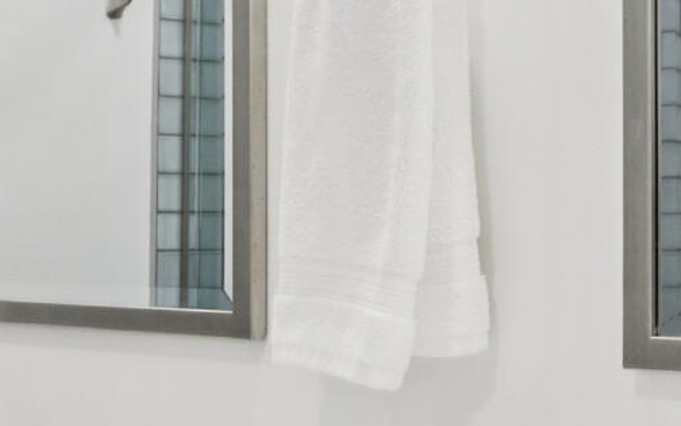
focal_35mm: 97
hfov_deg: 21.1
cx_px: 118
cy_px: 229
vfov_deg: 13.5
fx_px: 1800
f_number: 8
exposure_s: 1/25
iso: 400
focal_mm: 16
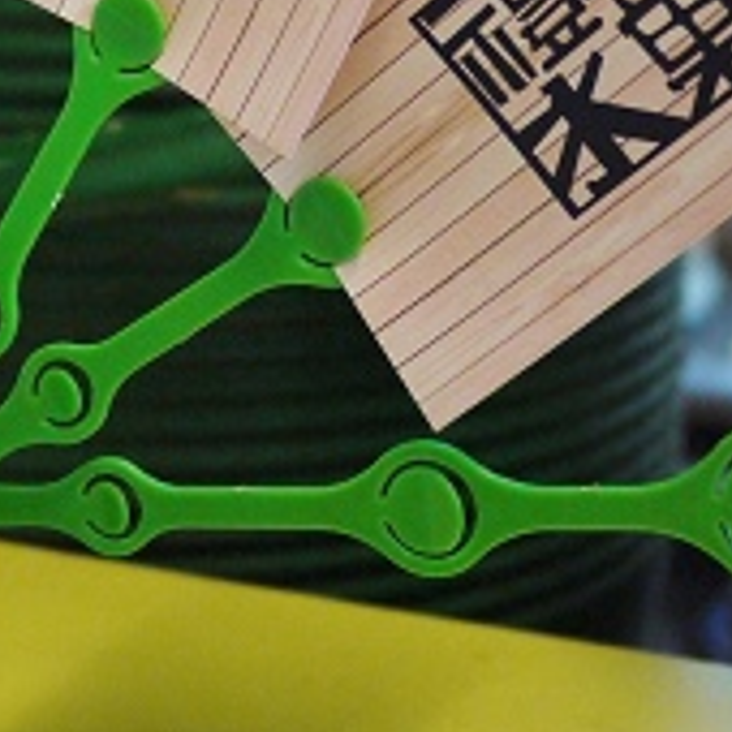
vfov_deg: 17.7
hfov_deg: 18.6
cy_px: -172
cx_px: 258
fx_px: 2225
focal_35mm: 93
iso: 640
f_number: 2.5
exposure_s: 1/125
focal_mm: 14
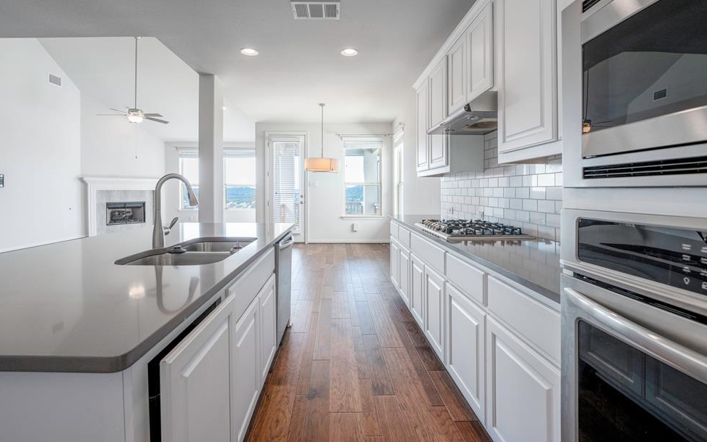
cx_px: 340
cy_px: 196
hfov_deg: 101.4
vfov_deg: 74.5
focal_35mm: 15
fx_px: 289
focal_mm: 14
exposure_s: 1/160
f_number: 5.6
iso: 320
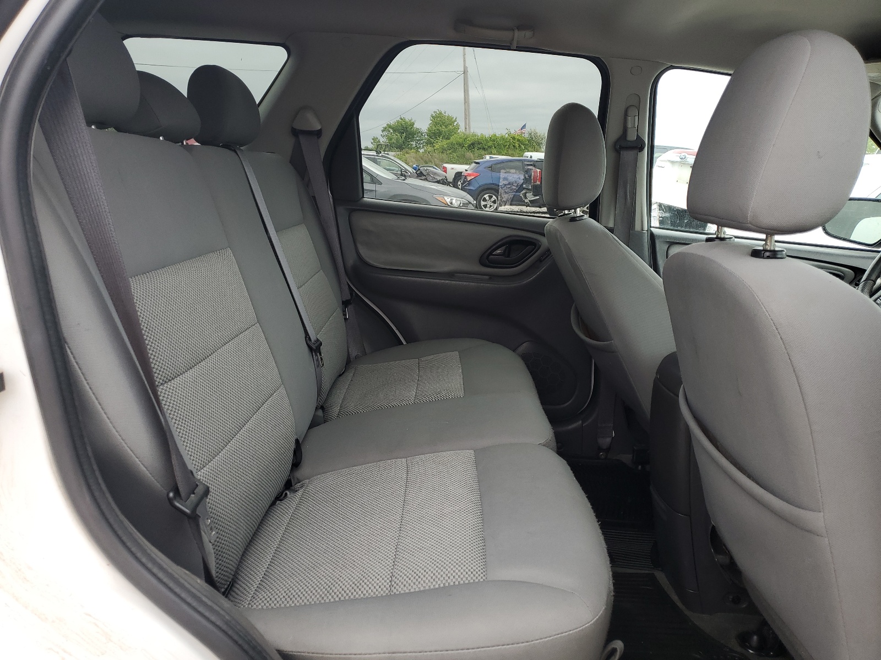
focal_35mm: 26
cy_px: 330
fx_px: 662
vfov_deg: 53.1
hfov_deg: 67.3
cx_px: 440
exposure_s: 1/189
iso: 50
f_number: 1.5
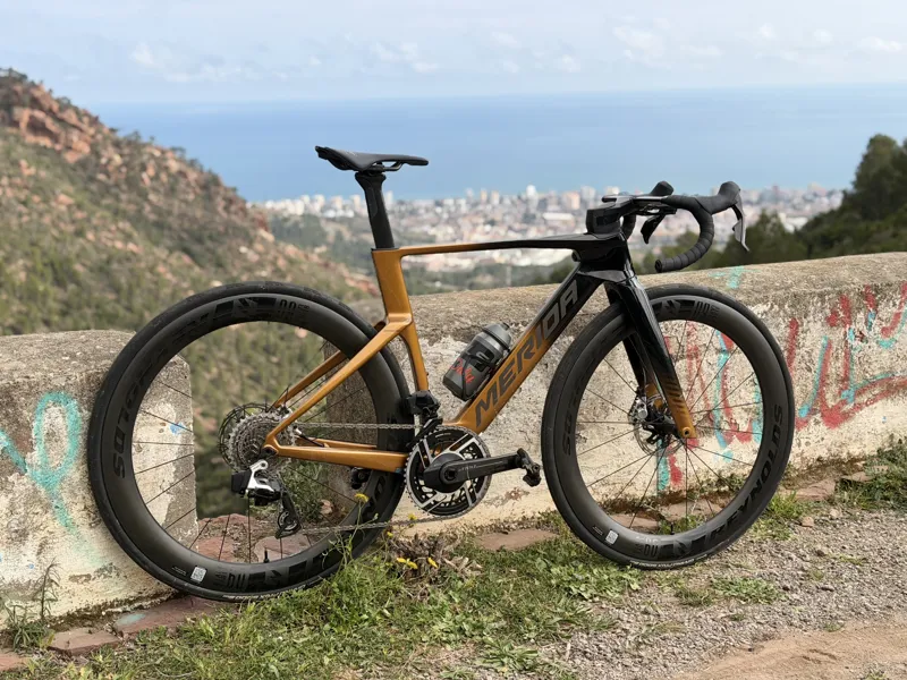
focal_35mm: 48
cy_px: 340
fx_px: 1258
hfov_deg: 39.7
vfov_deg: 30.3
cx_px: 454
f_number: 1.78
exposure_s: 1/2762
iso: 64
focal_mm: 6.76
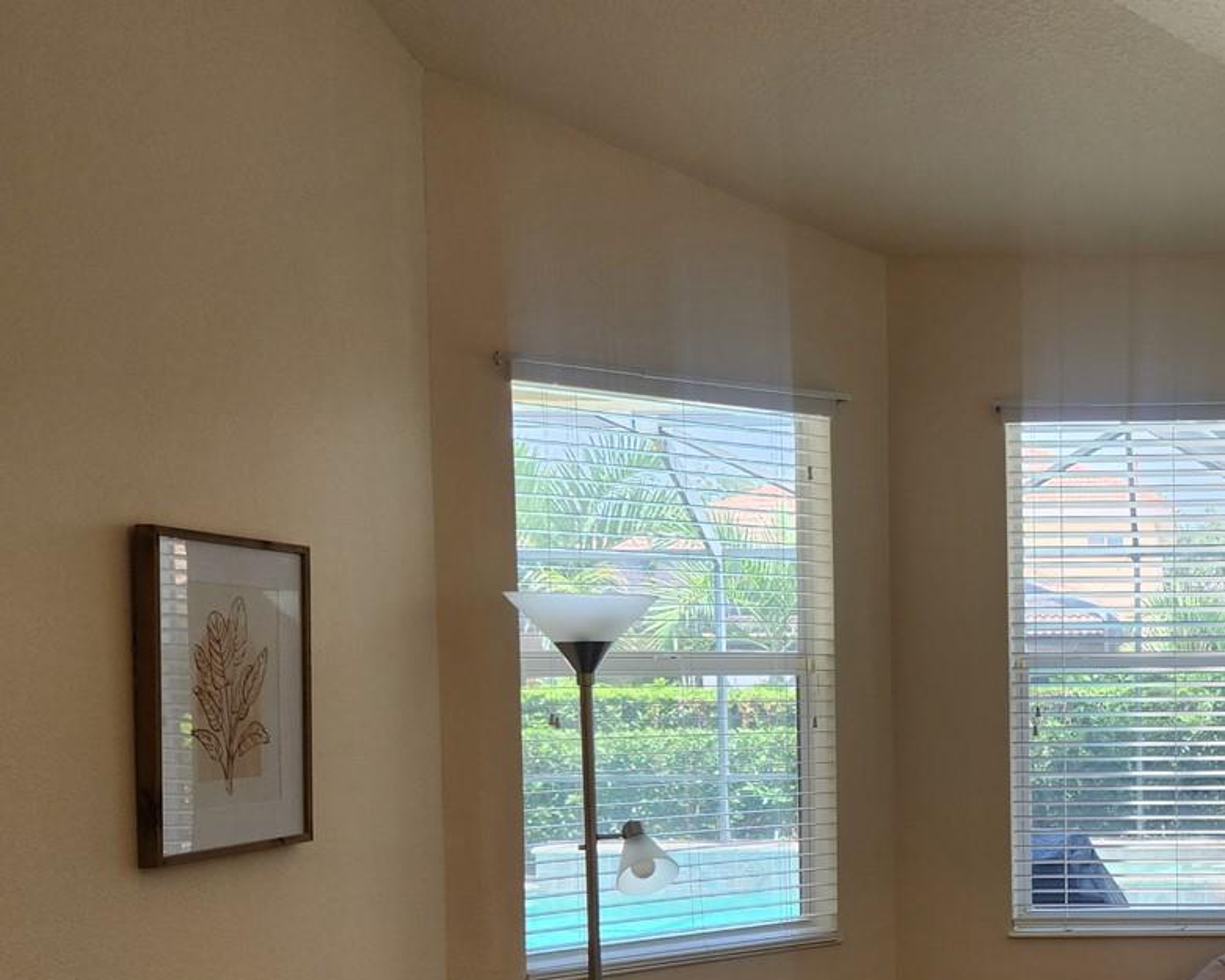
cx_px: 1129
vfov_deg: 32.1
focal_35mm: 46
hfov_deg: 37.4
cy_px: 740
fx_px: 1668
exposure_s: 1/120
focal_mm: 5.4
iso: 64
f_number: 1.8
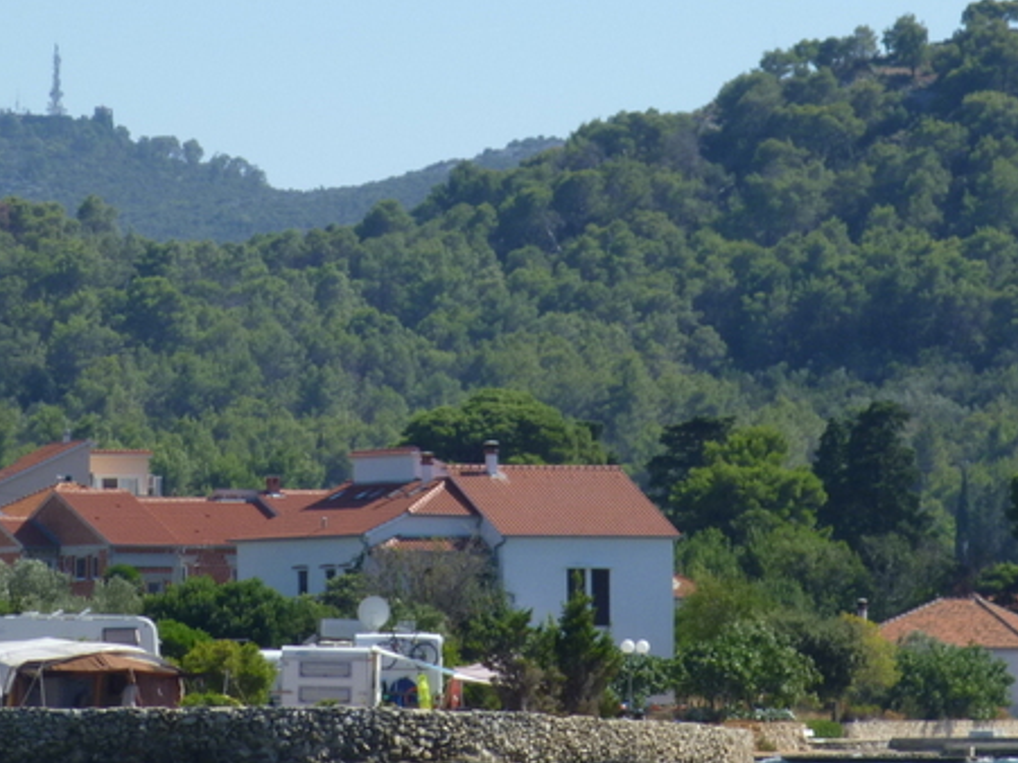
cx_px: 334
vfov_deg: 4.6
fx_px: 9496
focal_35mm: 323
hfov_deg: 6.1
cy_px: 336
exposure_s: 1/320
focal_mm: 32.4
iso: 100
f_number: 5.8
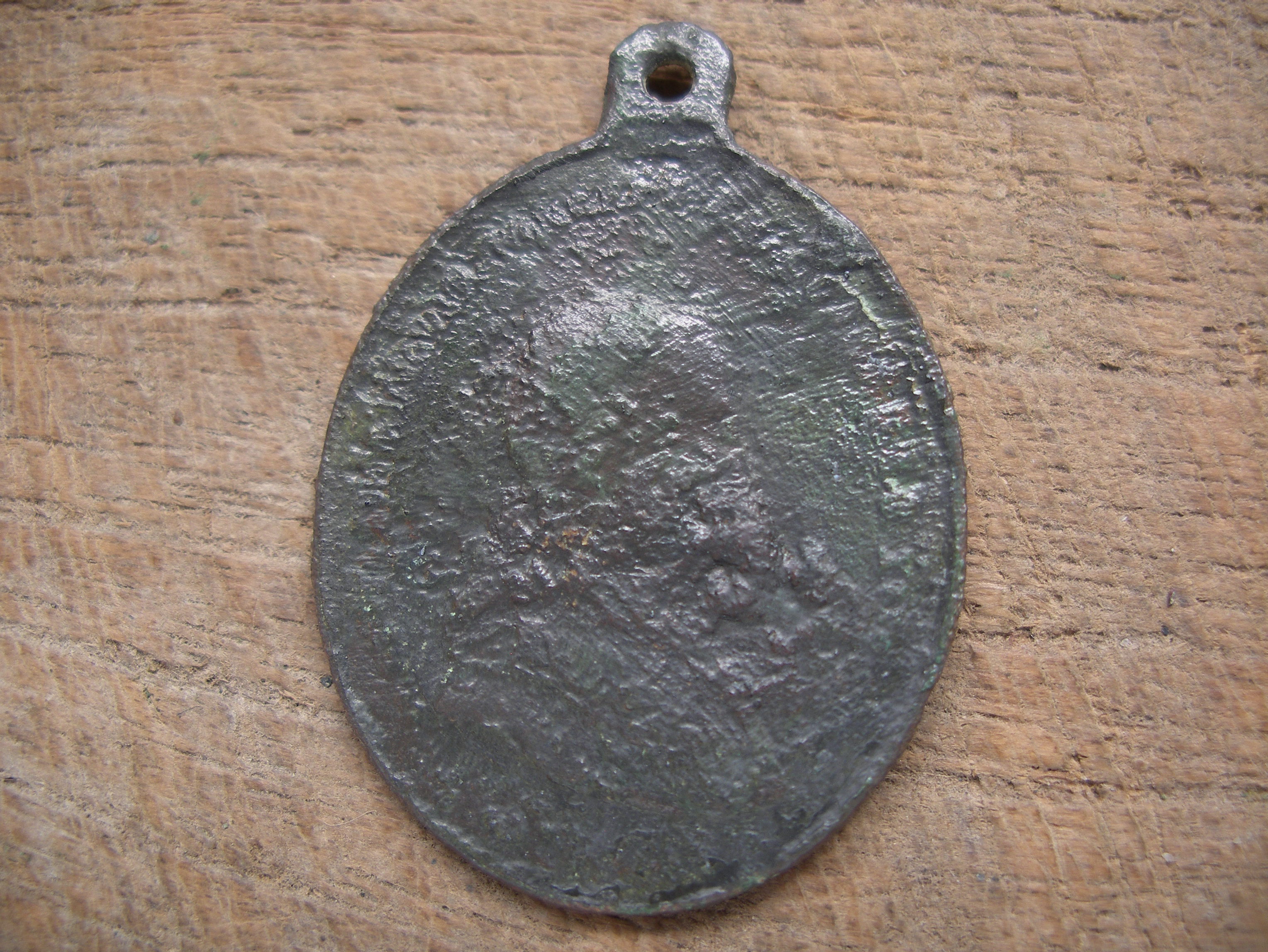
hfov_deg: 50.1
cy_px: 476
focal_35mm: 37
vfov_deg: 38.7
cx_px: 634
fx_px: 1356
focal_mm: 7.8
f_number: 2.8
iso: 80
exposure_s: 1/40
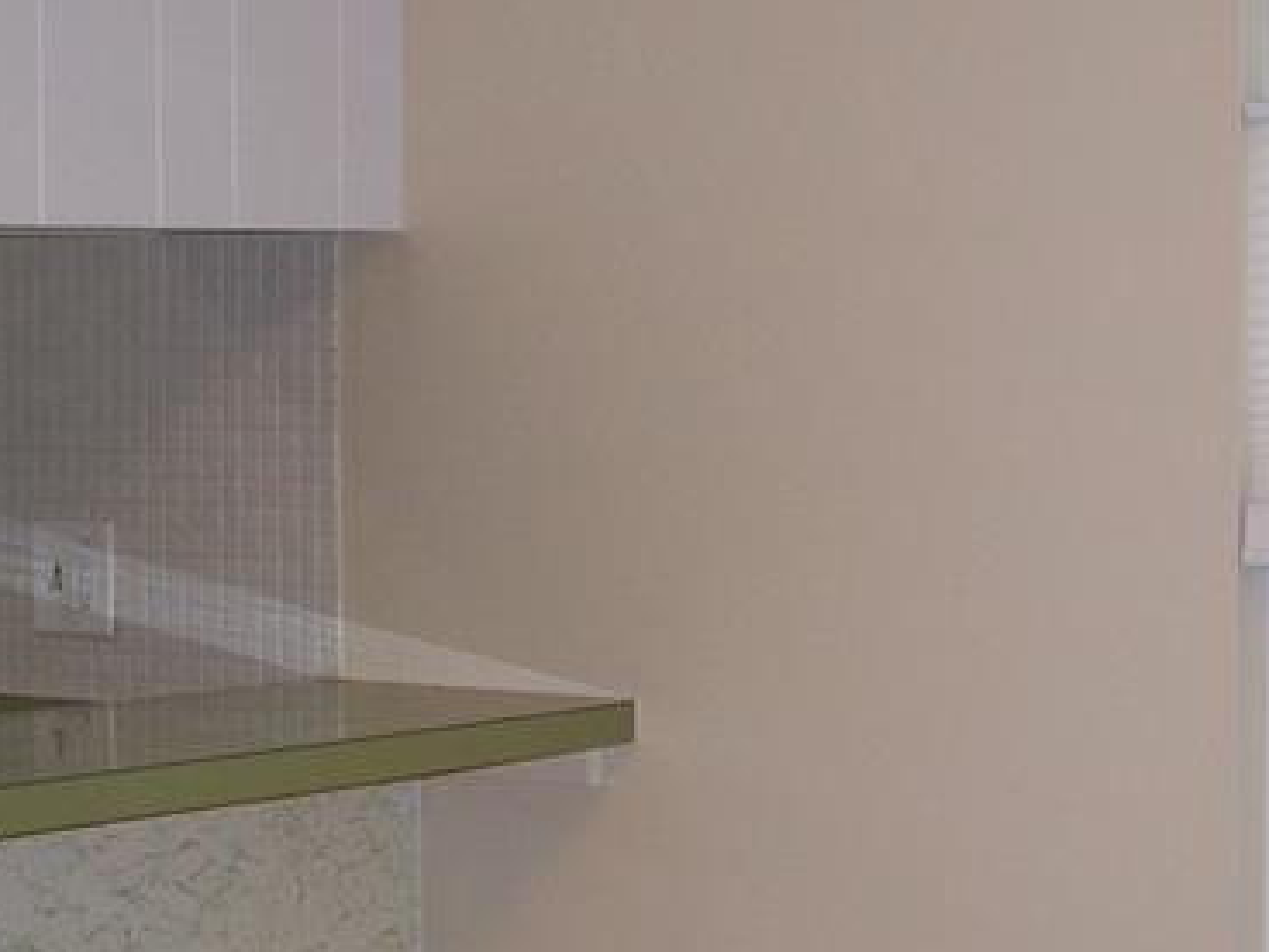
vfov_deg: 14.3
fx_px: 3776
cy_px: 655
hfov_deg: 19.0
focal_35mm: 103
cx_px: 917
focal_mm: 7.8
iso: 125
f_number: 2.8
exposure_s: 1/60
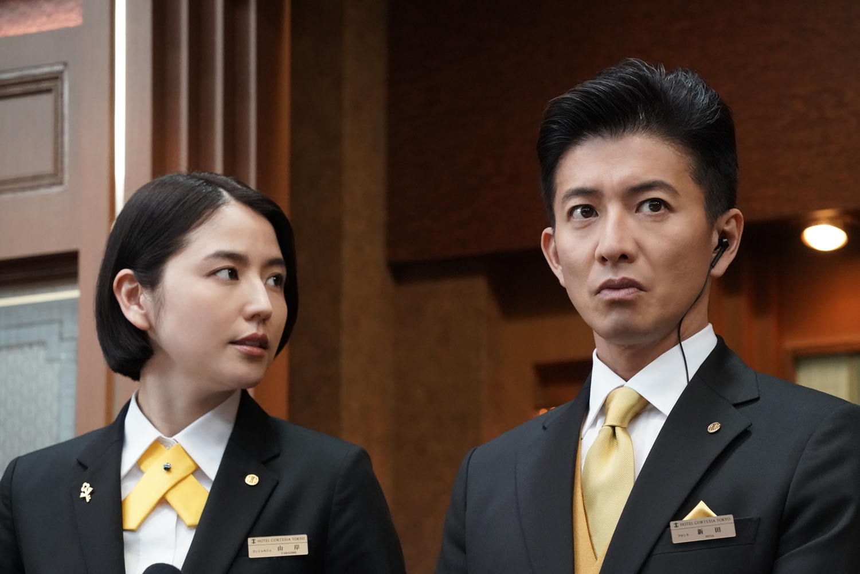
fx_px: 3846
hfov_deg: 12.8
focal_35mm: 161
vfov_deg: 8.5
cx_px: 430
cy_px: 287
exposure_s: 1/125
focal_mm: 161
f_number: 6.3
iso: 10000
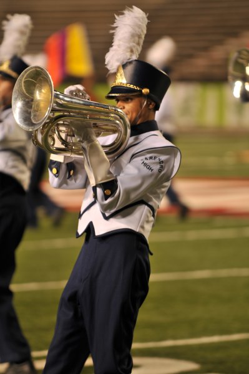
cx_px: 124
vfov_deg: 6.9
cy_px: 187
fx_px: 3118
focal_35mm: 300
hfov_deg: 4.6
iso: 200
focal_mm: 200
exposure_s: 1/80
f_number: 2.8
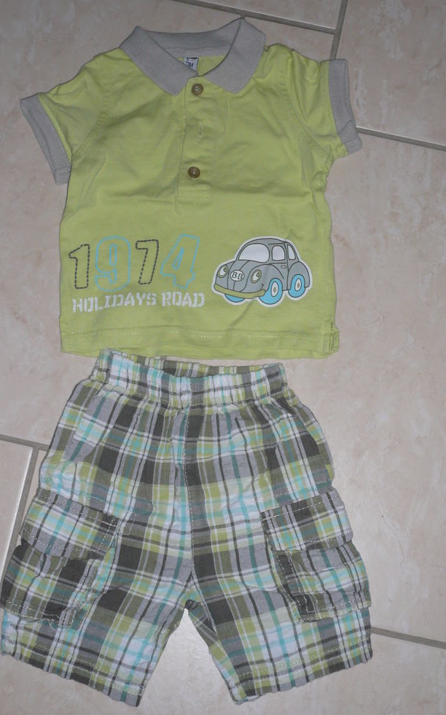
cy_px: 357
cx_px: 217
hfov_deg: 24.4
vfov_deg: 38.2
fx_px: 1031
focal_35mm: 53
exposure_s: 1/30
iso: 100
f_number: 3.6
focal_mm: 8.1
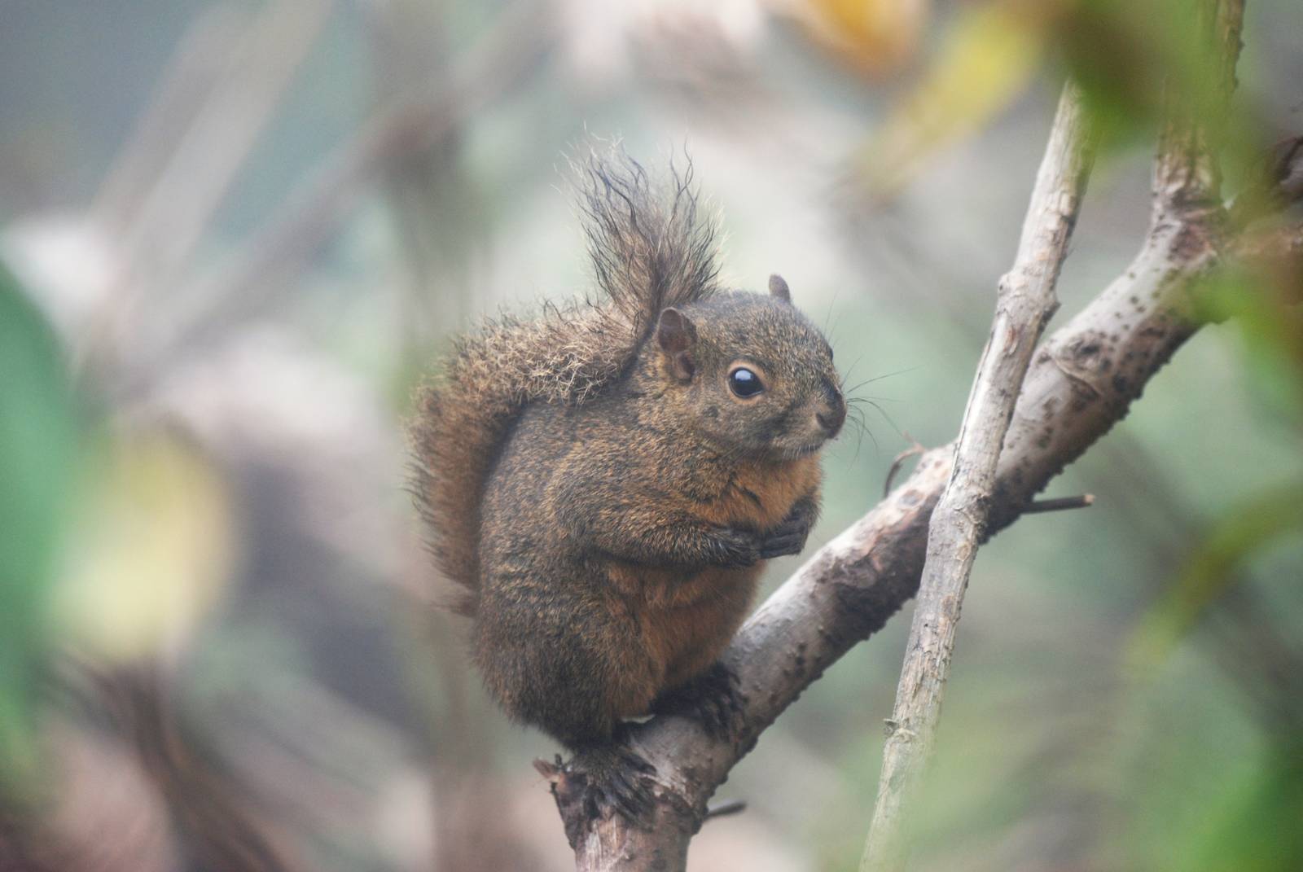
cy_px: 436
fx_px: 9240
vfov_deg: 5.4
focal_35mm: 255
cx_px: 652
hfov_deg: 8.1
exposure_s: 1/400
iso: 400
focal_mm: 170
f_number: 4.8
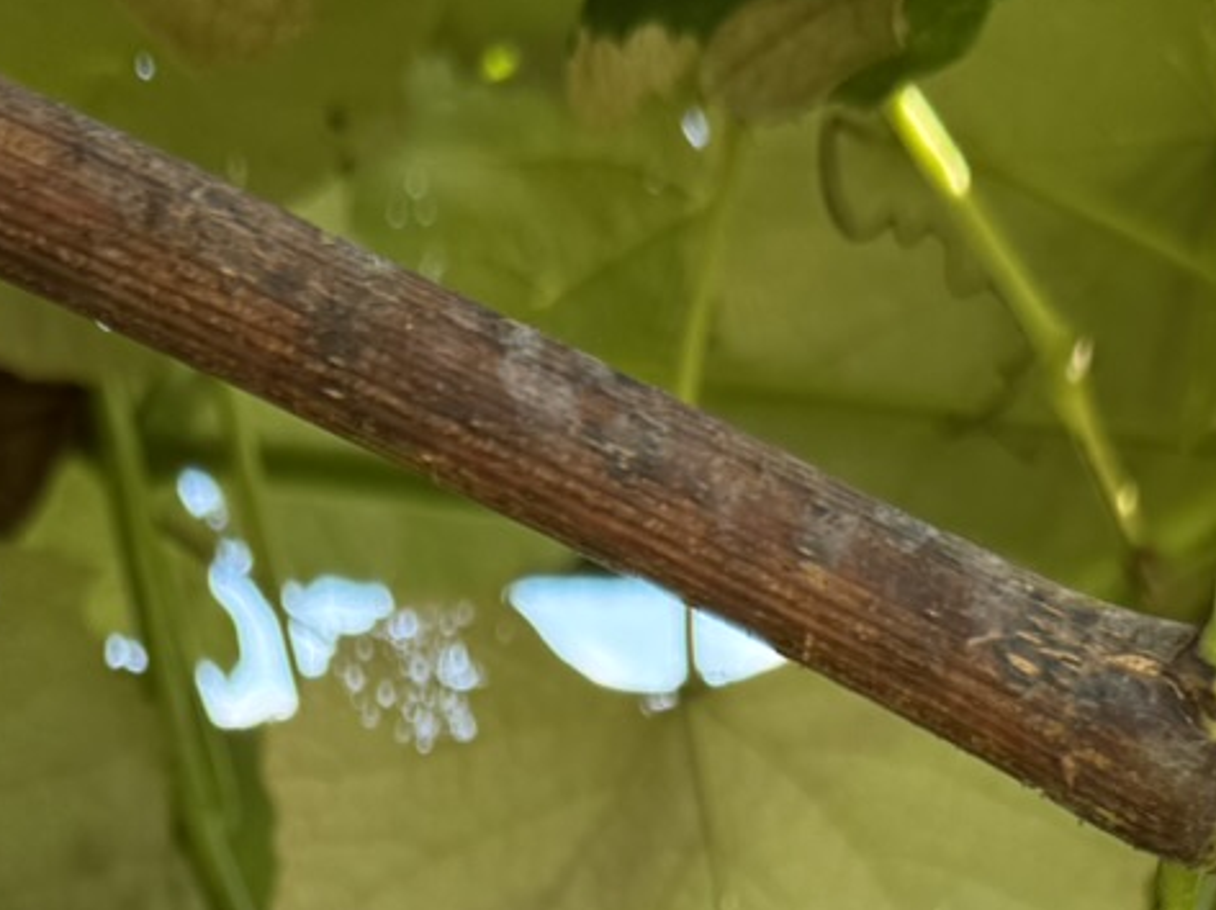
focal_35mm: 104
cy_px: 1956
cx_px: 540
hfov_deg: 18.9
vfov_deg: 12.2
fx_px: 3651
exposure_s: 1/372
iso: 80
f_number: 1.78
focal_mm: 6.76
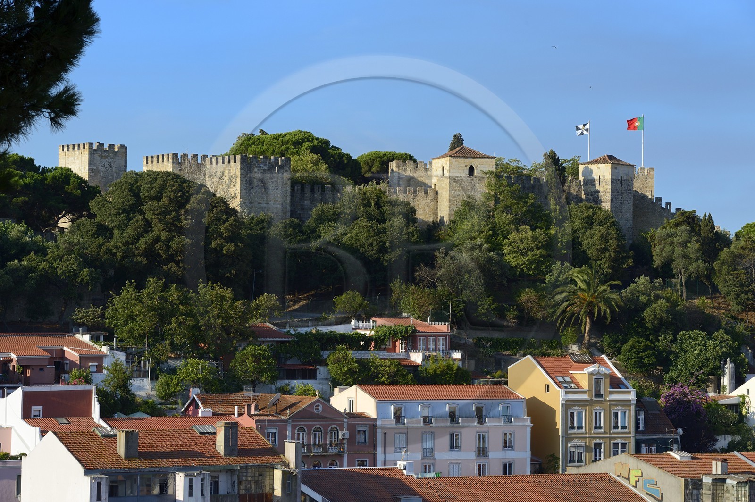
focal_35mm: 116
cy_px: 251
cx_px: 378
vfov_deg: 11.8
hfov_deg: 17.7
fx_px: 2431
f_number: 11
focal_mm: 116
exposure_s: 1/200
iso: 200
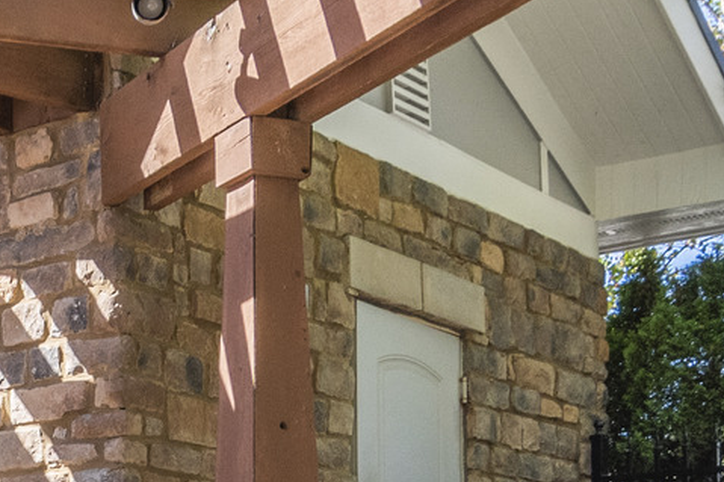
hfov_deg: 24.2
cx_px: -119
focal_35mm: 77
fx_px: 1548
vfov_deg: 16.5
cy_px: 660
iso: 200
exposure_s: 1/200
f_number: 8
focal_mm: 12
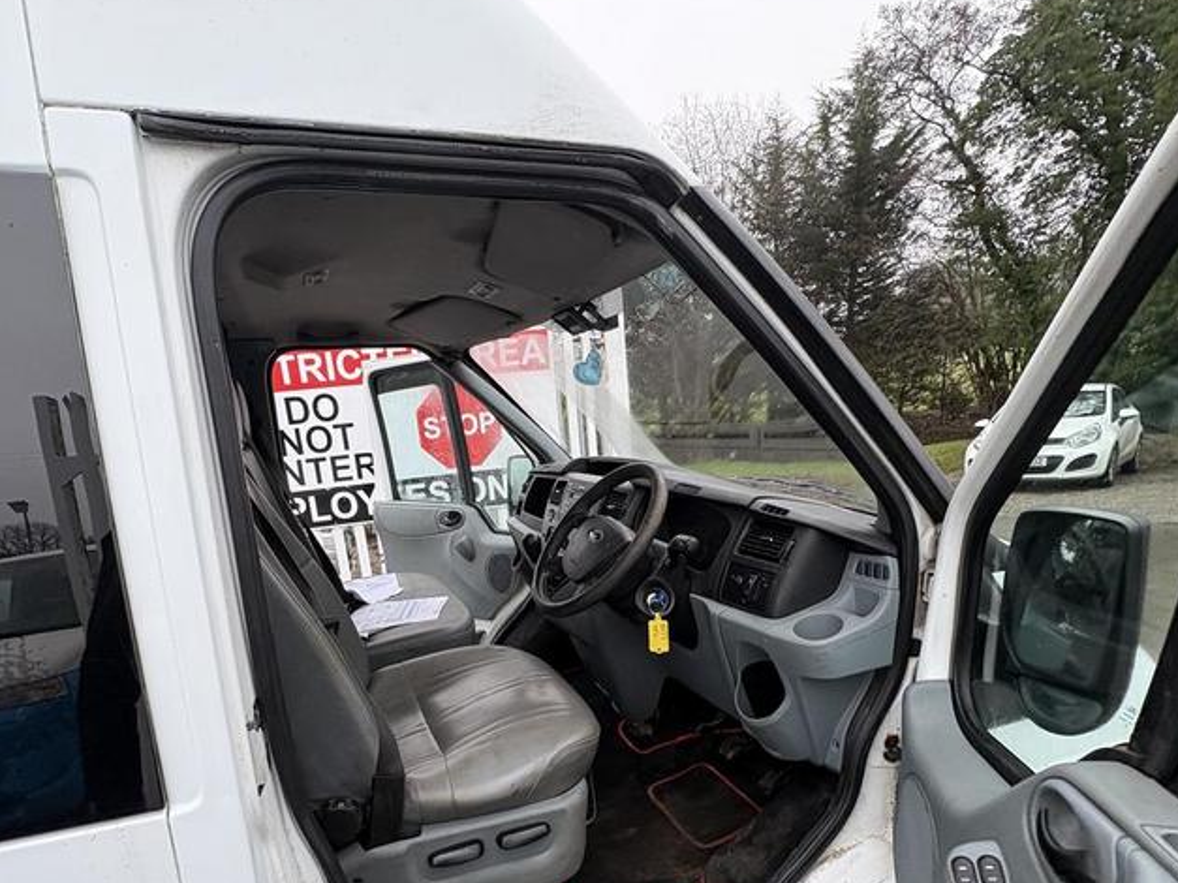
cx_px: 524
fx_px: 680
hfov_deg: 81.5
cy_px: 603
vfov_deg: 63.9
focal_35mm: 20
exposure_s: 1/136
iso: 80
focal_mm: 2.22
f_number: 2.2
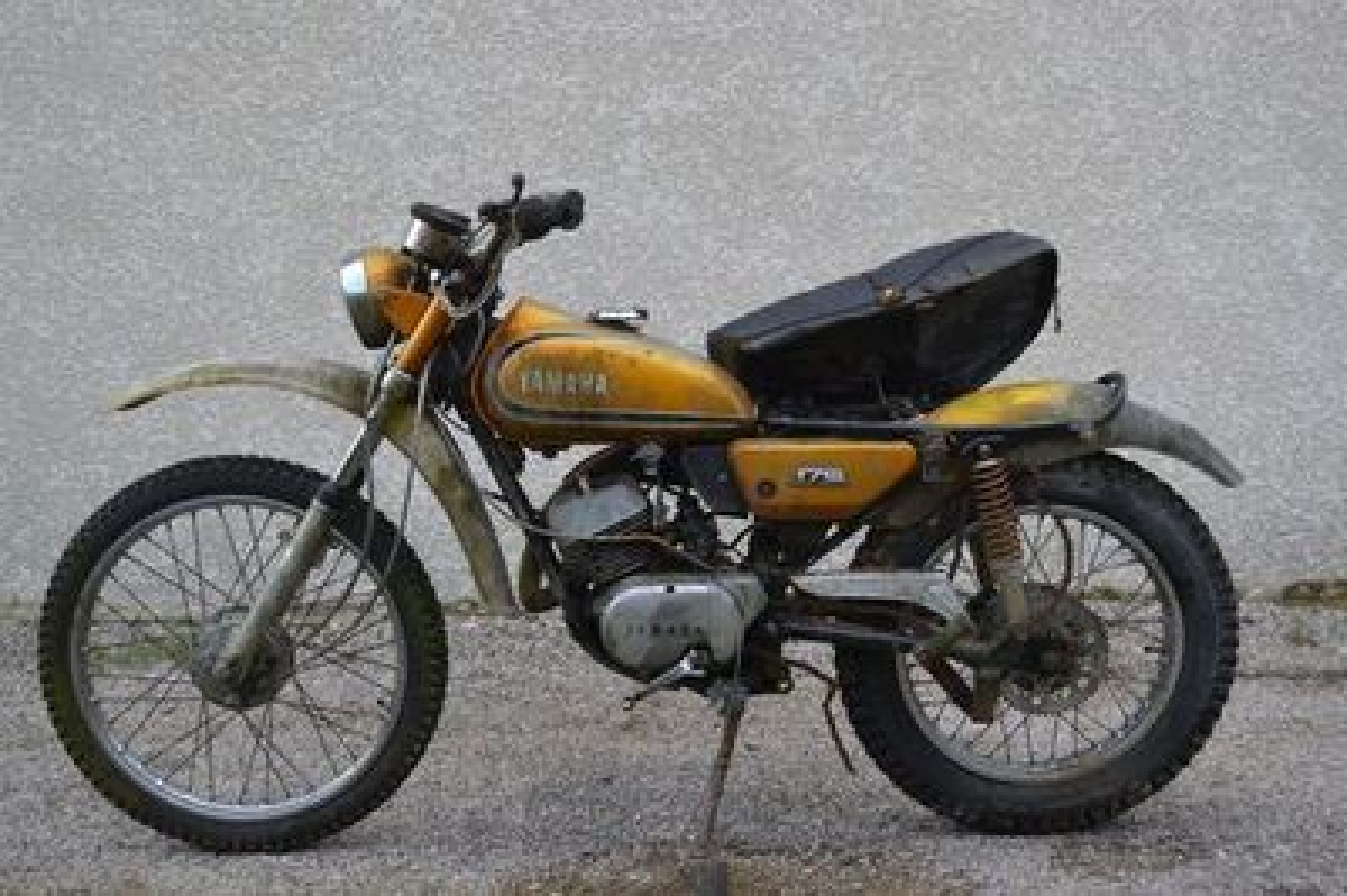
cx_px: 674
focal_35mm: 48
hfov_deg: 41.1
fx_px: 1794
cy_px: 448
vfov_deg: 28.0
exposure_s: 1/125
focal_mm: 32
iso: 160
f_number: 5.6
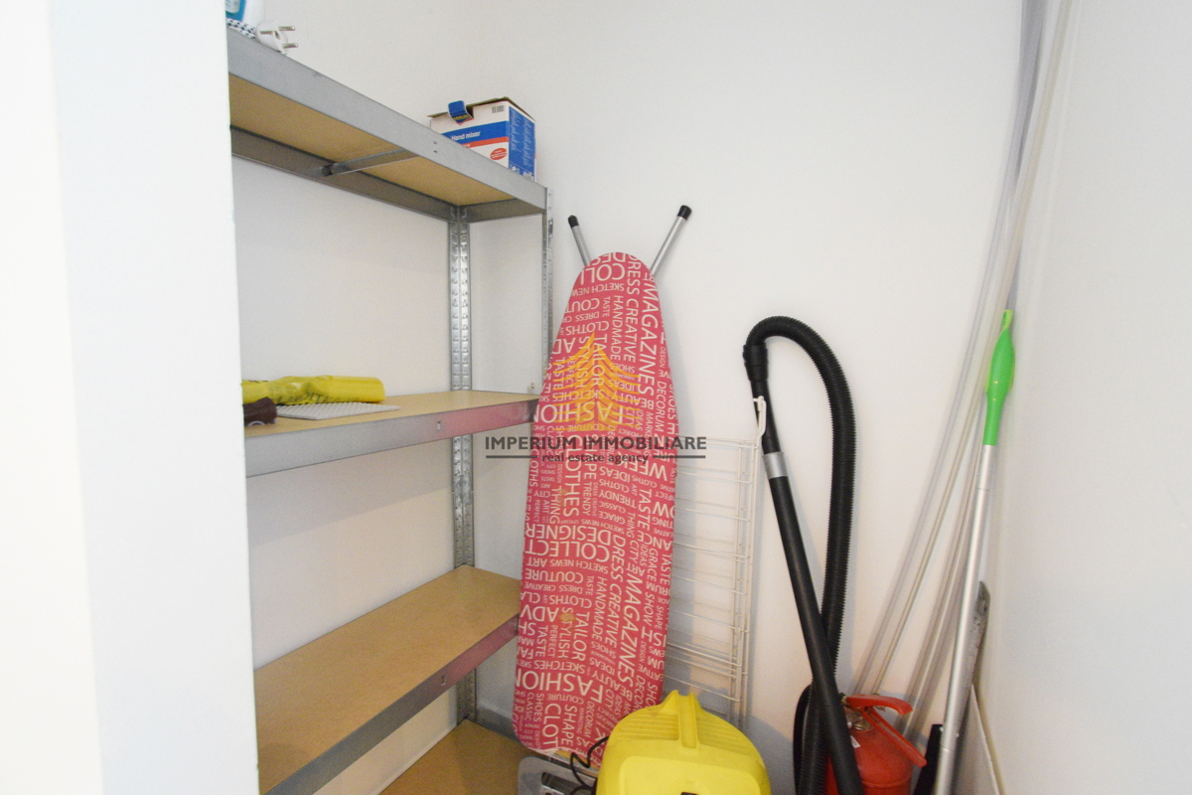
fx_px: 497
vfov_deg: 77.3
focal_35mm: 15
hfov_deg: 100.4
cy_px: 398
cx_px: 596
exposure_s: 1/13
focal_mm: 10
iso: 3200
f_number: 10
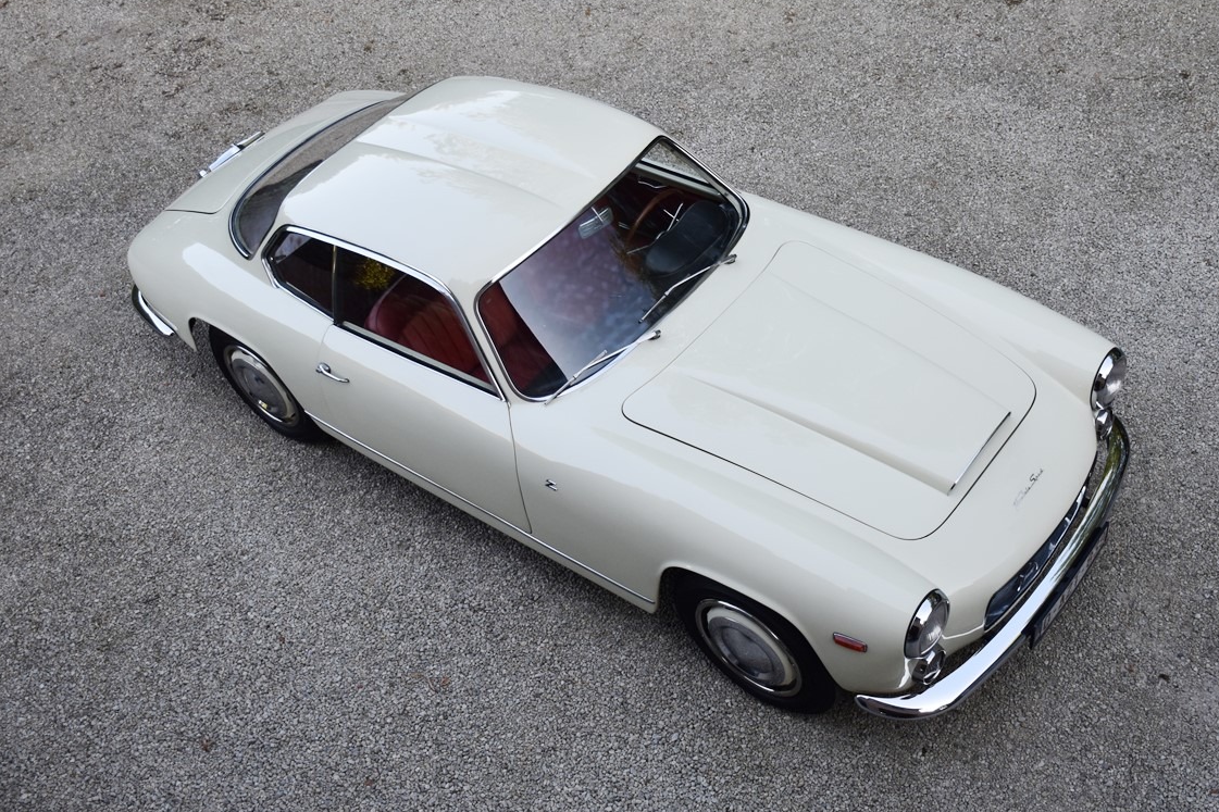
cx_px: 625
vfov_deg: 35.9
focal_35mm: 37
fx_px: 1253
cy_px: 403
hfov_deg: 51.9
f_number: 4.5
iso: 400
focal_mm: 24
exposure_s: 1/250
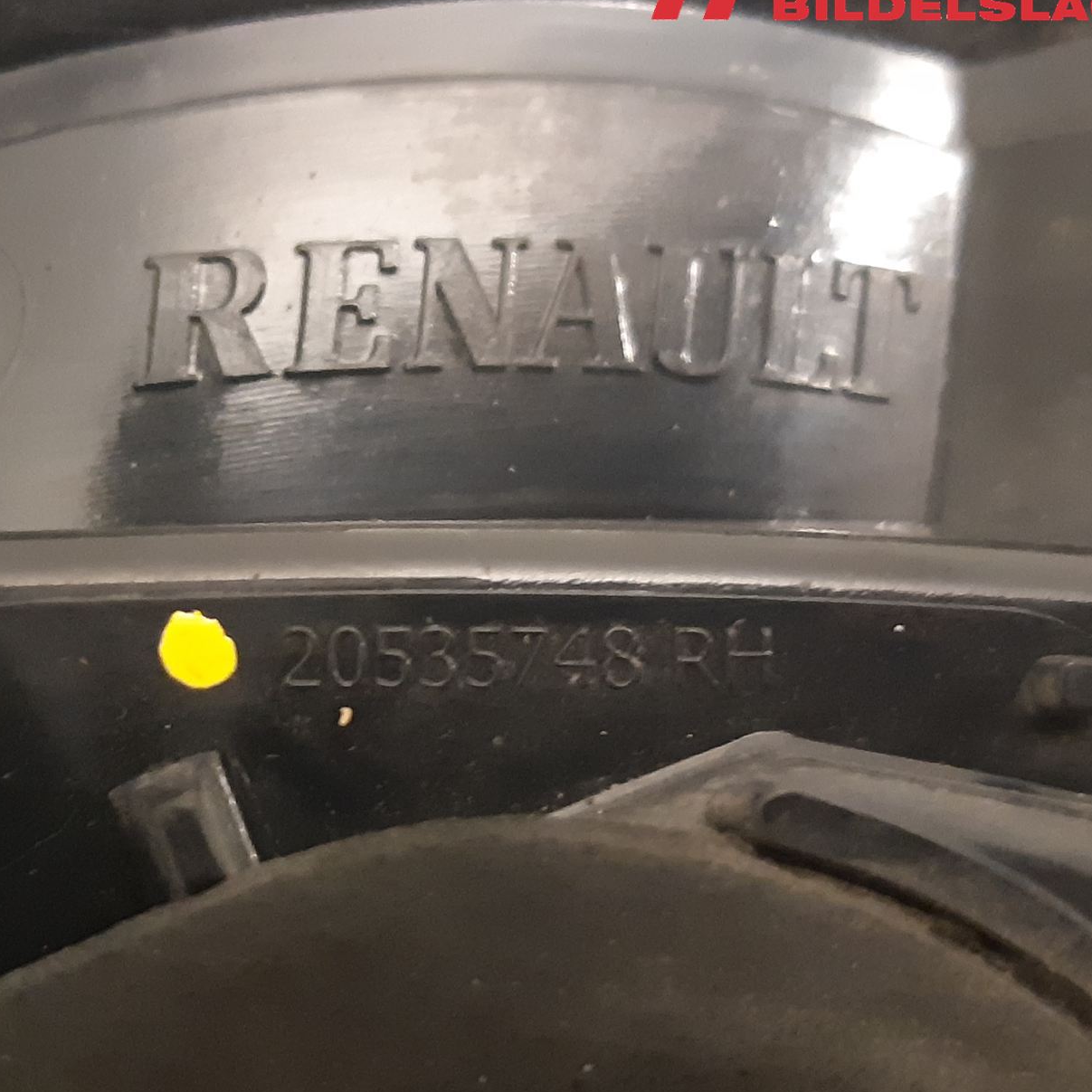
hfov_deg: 41.6
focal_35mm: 39
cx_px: 280
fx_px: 1392
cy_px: 562
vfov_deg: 42.8
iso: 640
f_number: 1.7
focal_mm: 3.93
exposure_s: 1/17
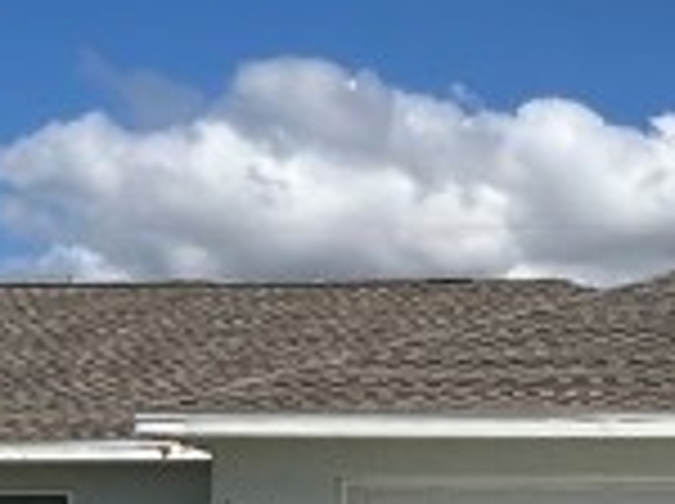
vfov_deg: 16.3
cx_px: 567
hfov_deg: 21.7
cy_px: 450
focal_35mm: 89
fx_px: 1733
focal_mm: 1.57
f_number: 1.8
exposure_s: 1/3650
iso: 32
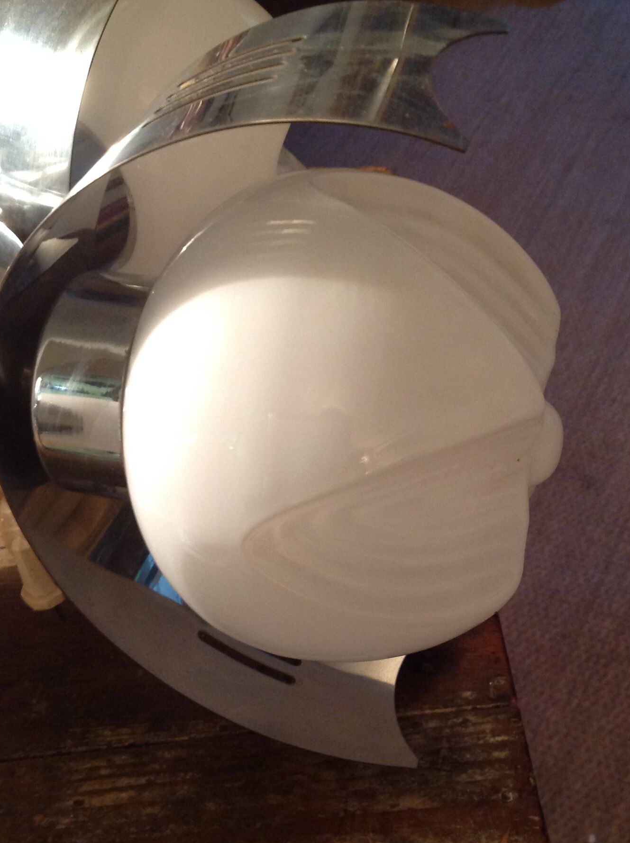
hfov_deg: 28.5
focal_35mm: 51
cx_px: 360
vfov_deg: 37.5
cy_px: 484
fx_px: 1241
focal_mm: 4.28
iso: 200
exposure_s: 1/15
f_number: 2.4
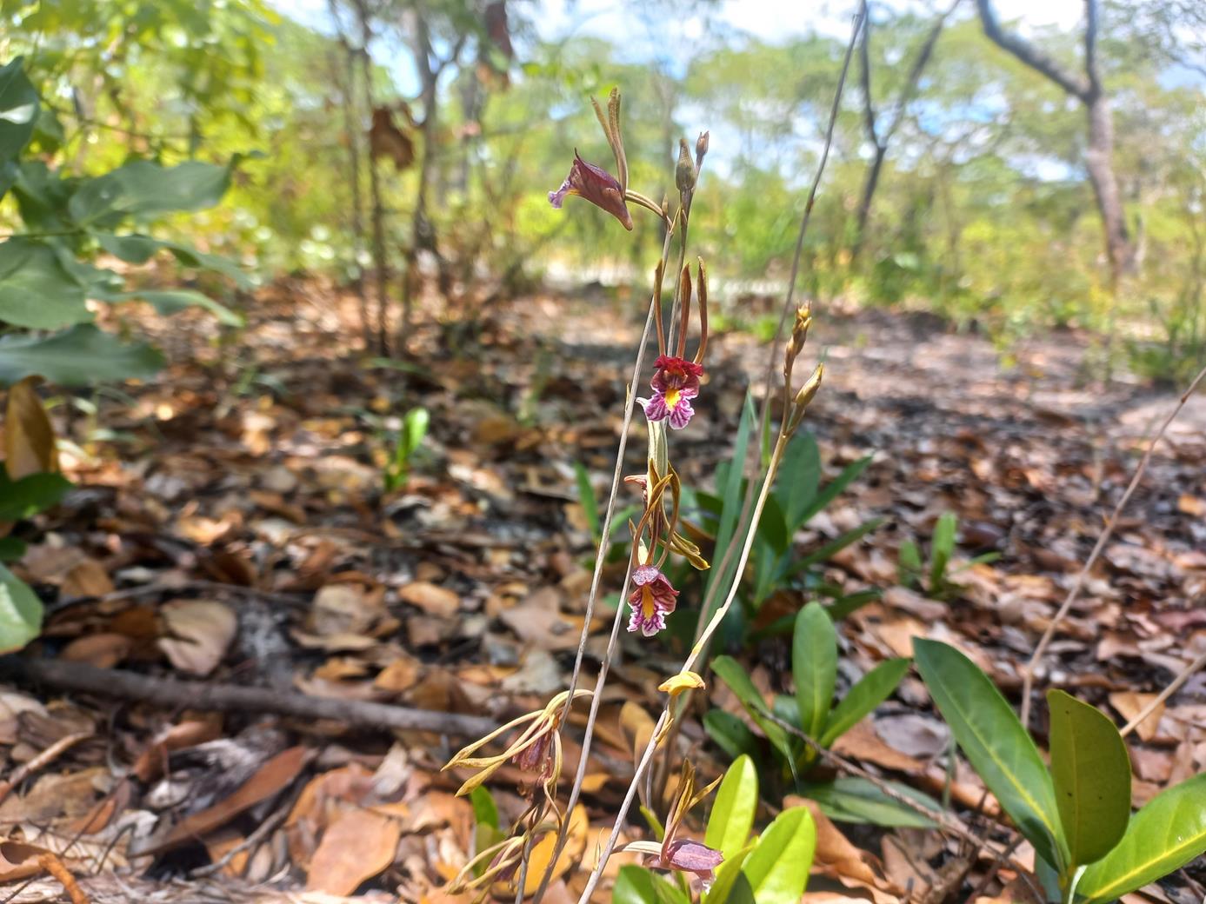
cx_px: 603
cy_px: 452
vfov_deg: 54.9
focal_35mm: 25
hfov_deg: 69.4
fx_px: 871
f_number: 1.8
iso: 25
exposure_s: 1/100
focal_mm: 4.6
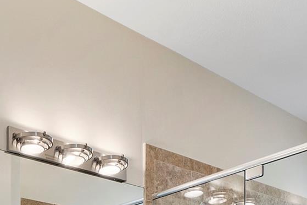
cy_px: 338
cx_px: 70
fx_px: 469
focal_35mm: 55
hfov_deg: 35.3
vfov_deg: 19.9
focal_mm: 10
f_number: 11
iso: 160
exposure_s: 1/2.5
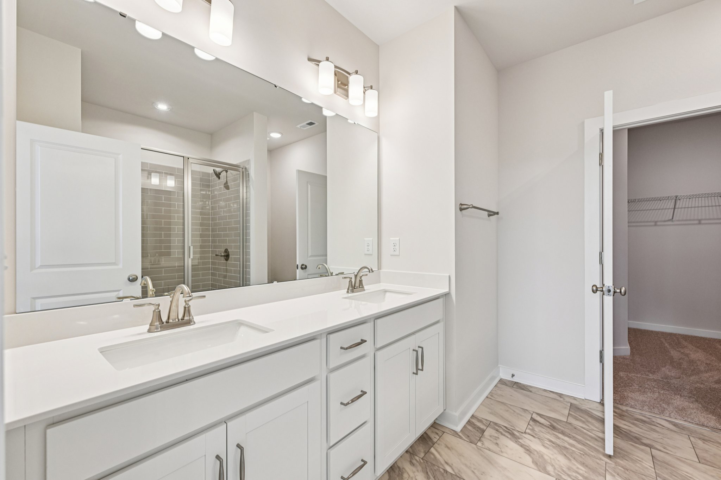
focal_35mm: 15
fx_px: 300
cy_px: 240
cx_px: 360
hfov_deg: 100.4
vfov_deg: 77.3
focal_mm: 15
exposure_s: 1/15
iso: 180
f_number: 8
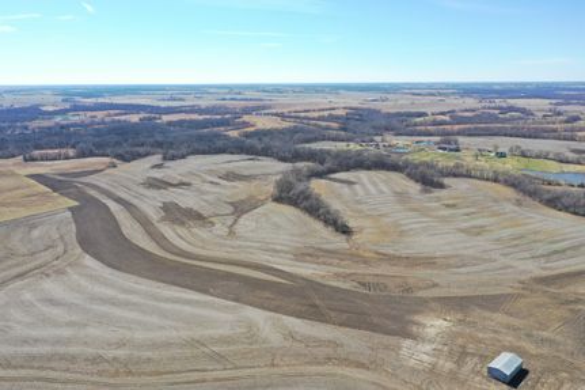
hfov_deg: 65.5
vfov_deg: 46.4
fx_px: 455
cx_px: 292
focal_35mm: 28
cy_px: 195
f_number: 5.6
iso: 100
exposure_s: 1/320
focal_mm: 10.26
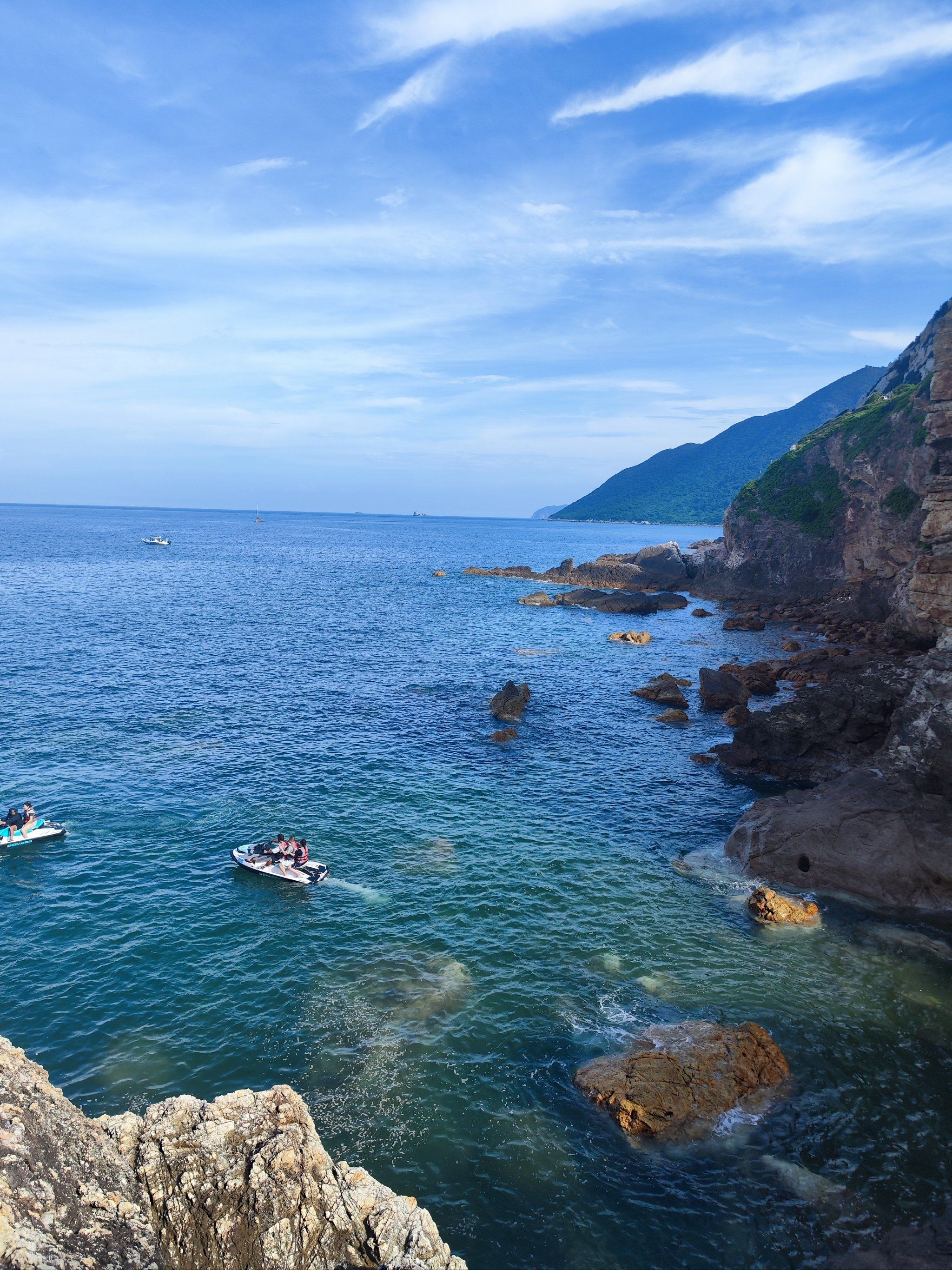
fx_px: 880
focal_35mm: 24
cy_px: 635
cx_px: 476
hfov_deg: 56.8
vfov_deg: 71.6
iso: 50
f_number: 1.9
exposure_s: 1/2000
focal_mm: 6.92
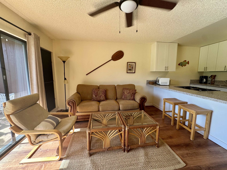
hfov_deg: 102.1
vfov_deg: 85.7
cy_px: 85
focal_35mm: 14
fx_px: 92
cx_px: 114
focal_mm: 2.22
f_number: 2.2
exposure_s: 1/99
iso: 100
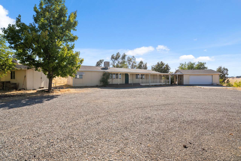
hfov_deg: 96.7
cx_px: 120
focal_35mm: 16
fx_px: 107
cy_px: 80
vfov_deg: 73.7
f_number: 7.1
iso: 100
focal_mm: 16
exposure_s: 1/320
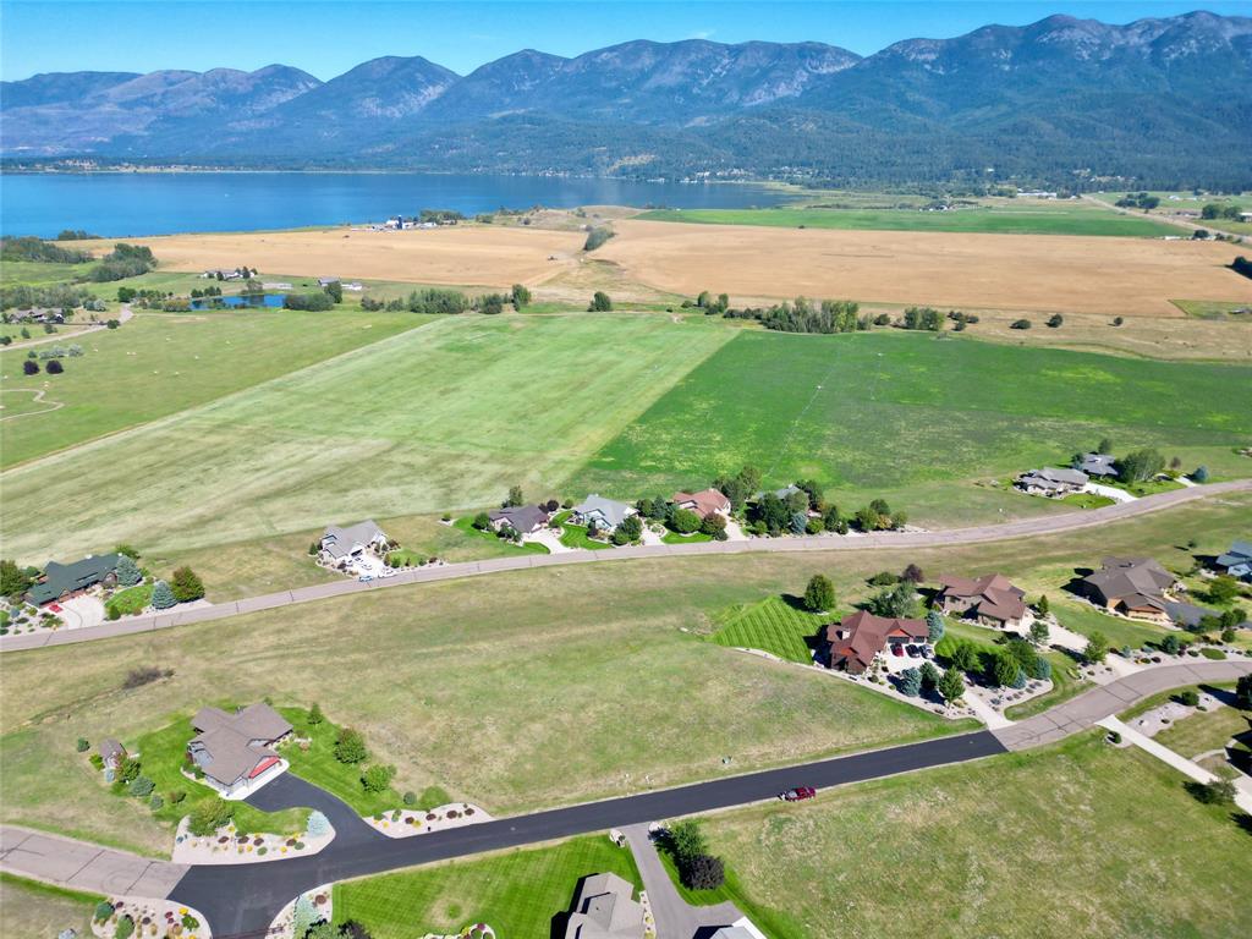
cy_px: 470
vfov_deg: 56.8
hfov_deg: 71.6
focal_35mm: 24
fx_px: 868
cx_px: 626
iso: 100
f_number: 1.7
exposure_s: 1/2000
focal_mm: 6.72
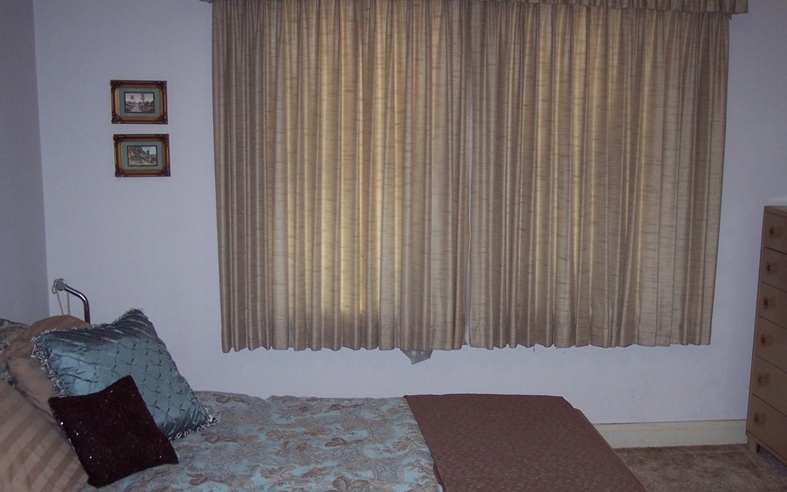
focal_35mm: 47
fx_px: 1008
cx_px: 425
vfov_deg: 27.3
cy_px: 319
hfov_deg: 42.6
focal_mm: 8
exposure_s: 1/60
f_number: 2.8
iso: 140
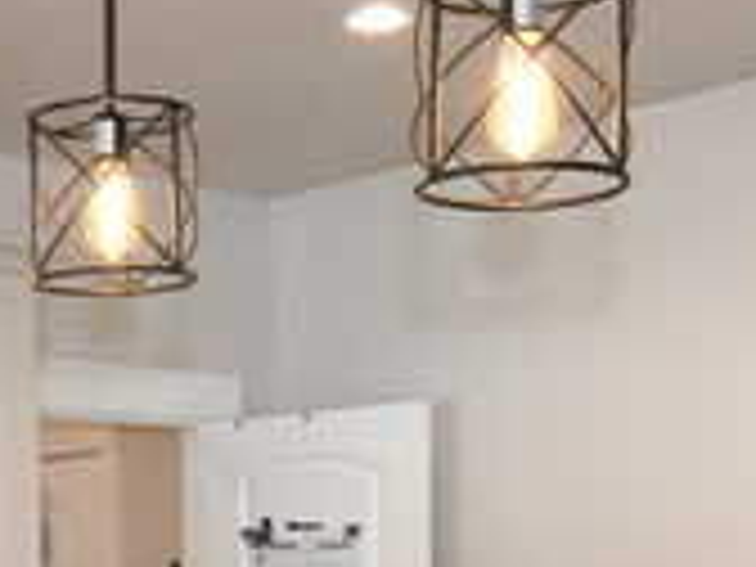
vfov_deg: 16.0
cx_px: 18
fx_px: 1922
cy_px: 718
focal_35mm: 88
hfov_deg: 21.5
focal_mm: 15
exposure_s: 1/13
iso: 200
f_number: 7.1
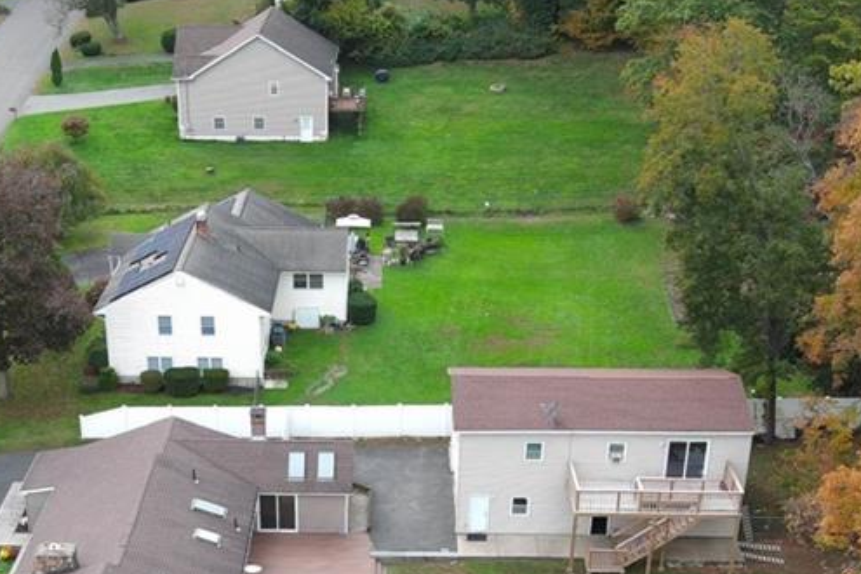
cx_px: 311
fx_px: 1435
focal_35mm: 60
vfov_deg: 22.1
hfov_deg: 33.2
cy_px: 520
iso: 100
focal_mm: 10.57
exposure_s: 1/170
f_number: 2.8
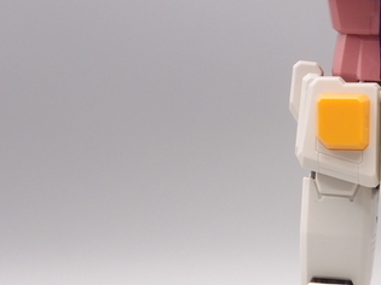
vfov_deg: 12.5
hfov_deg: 16.4
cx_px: 399
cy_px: 285
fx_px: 1287
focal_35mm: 117
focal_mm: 9.87
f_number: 8
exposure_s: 1/6
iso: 100
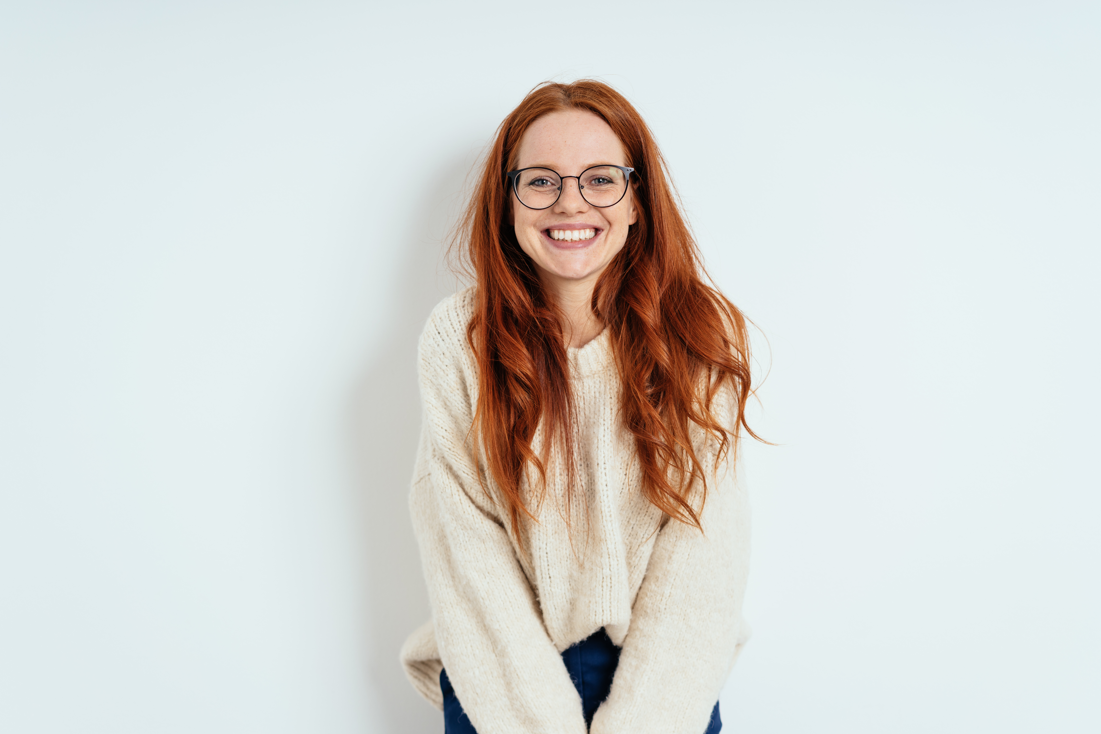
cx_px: 550
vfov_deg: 24.6
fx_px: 1682
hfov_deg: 36.2
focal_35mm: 55
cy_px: 367
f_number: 2.8
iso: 100
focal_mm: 55
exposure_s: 1/160
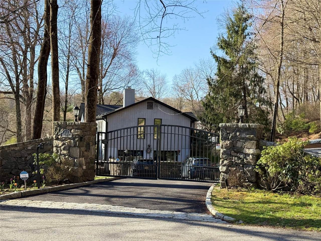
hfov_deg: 39.7
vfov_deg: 30.3
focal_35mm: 48
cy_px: 120
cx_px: 160
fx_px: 445
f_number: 1.78
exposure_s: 1/1513
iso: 80
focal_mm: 6.76
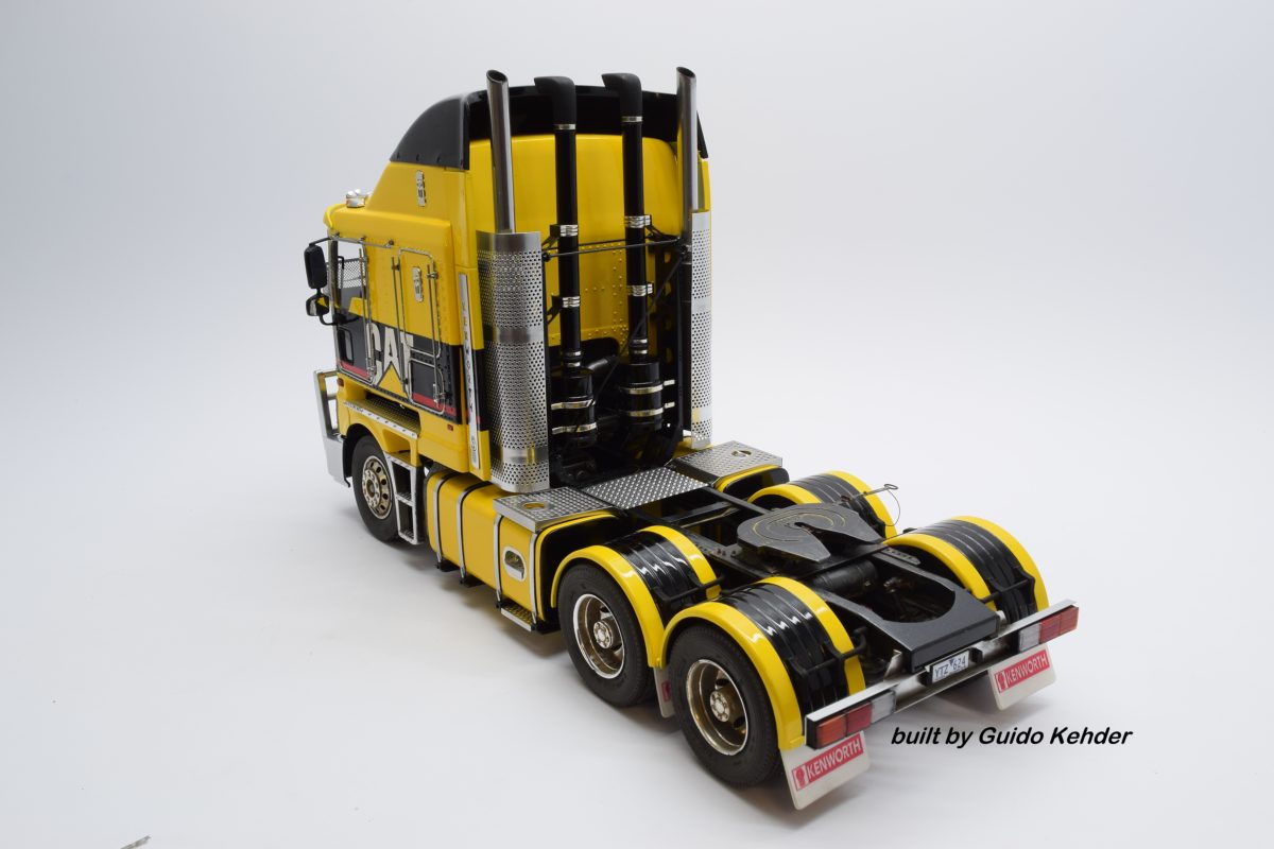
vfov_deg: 38.4
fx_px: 1221
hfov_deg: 55.1
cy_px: 424
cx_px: 637
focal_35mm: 34
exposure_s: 1/3
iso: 100
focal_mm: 23
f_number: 20
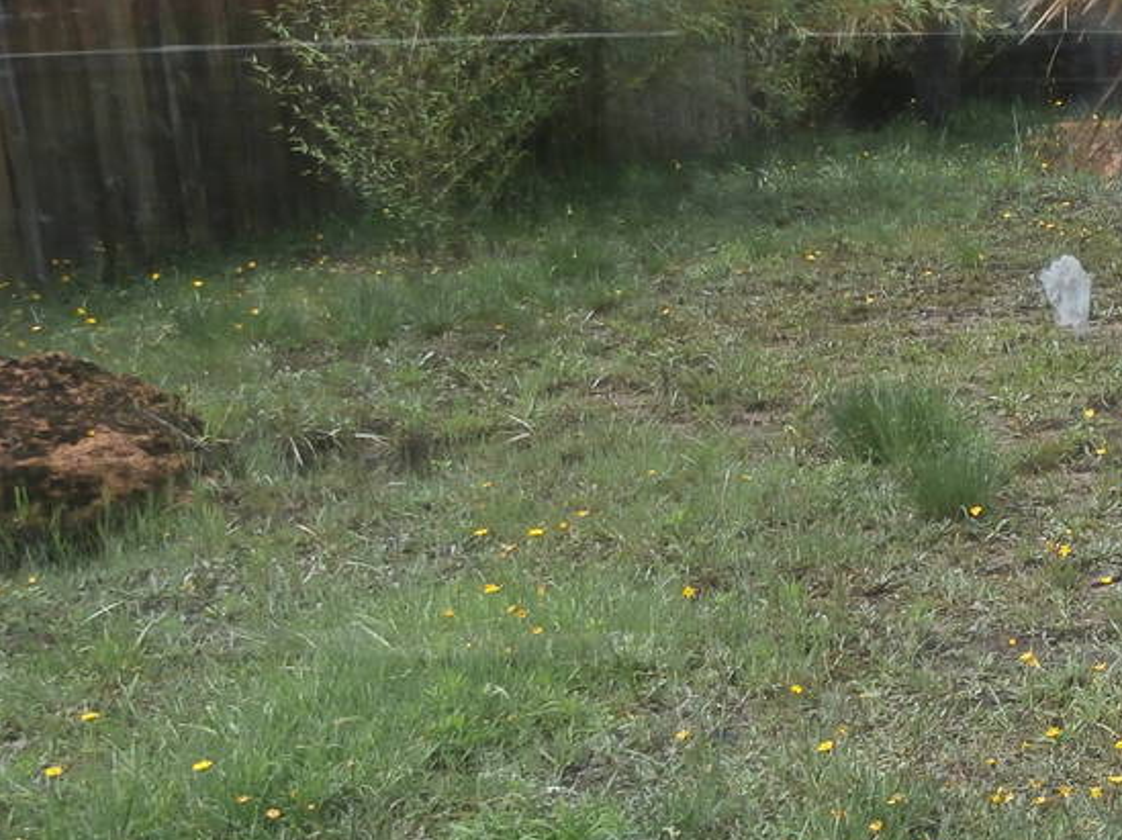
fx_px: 2267
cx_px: 1369
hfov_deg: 24.9
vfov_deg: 21.0
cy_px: 388
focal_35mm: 70
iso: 100
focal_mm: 4.2
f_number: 3
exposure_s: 1/400
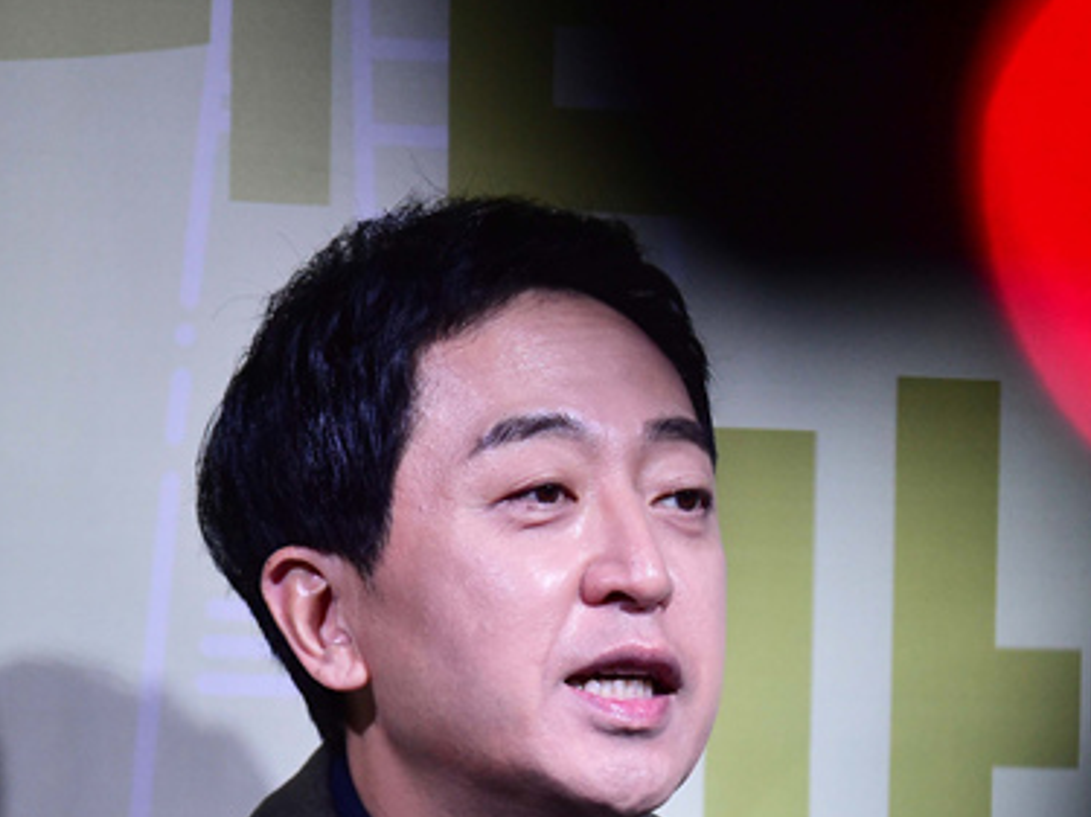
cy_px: 557
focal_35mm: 426
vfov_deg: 3.5
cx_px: 599
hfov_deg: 4.7
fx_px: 13422
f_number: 5.6
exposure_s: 1/250
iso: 3200
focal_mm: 260
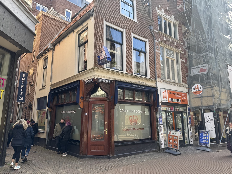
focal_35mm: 25
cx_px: 116
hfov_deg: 69.4
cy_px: 85
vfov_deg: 54.9
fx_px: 168
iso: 80
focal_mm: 6.76
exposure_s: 1/723
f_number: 1.78
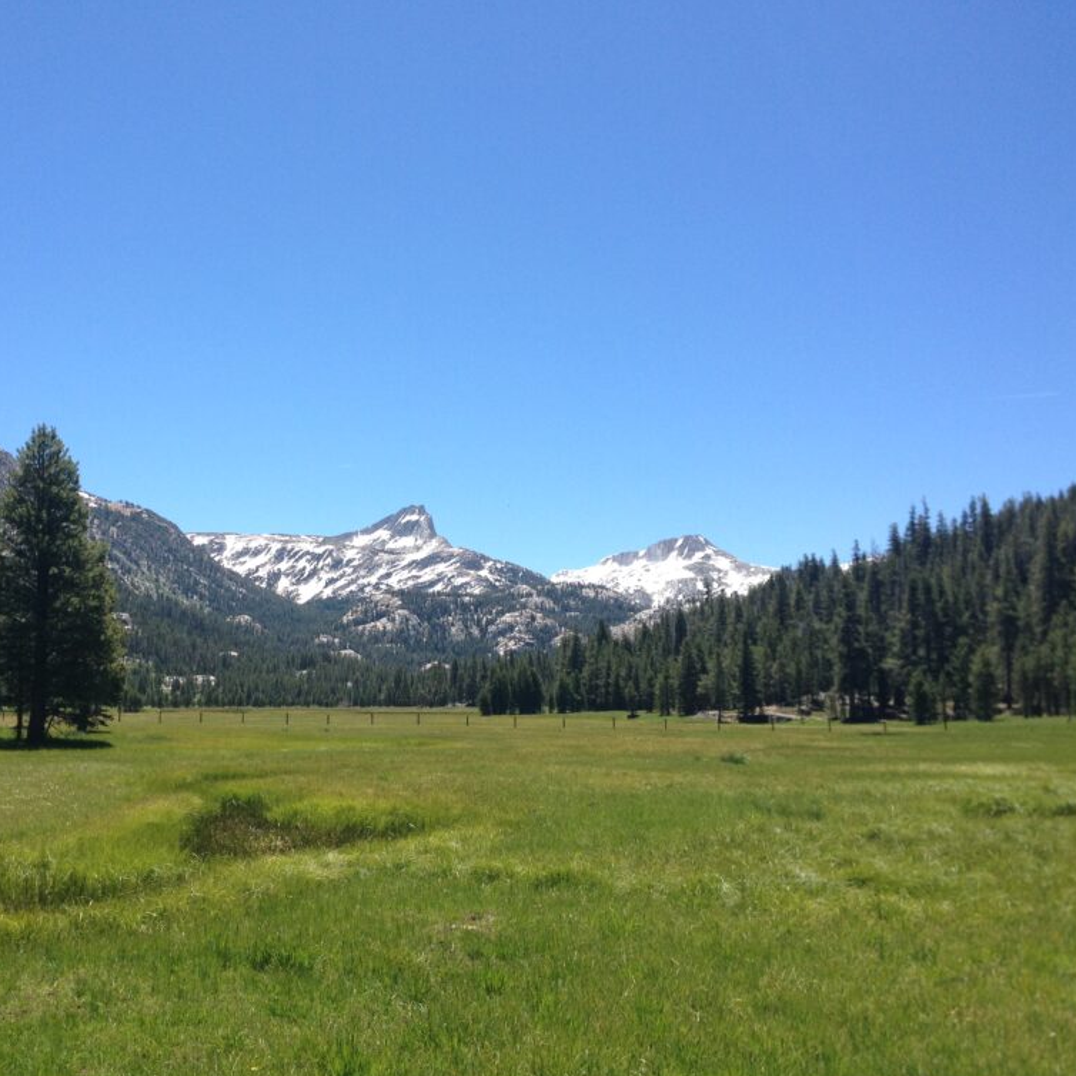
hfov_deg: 39.8
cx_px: 407
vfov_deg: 40.0
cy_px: 544
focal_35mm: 42
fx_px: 1477
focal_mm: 4.28
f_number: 2.4
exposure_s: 1/1346
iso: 50
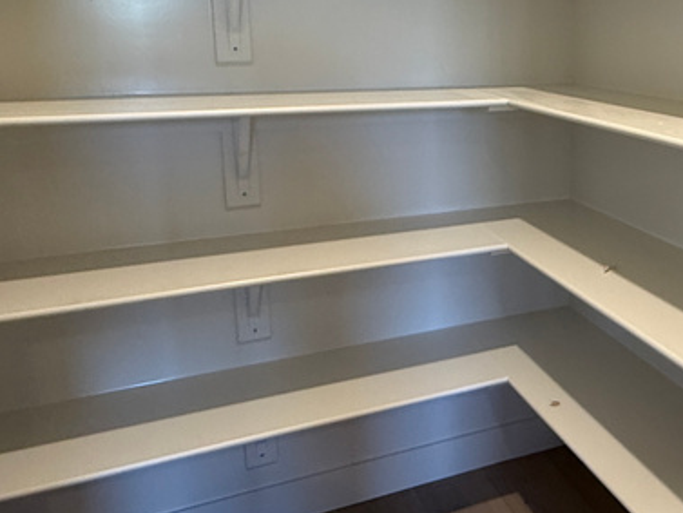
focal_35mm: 38
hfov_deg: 45.2
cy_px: 156
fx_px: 750
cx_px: 592
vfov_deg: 37.2
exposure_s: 1/60
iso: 200
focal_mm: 2.22
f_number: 2.2
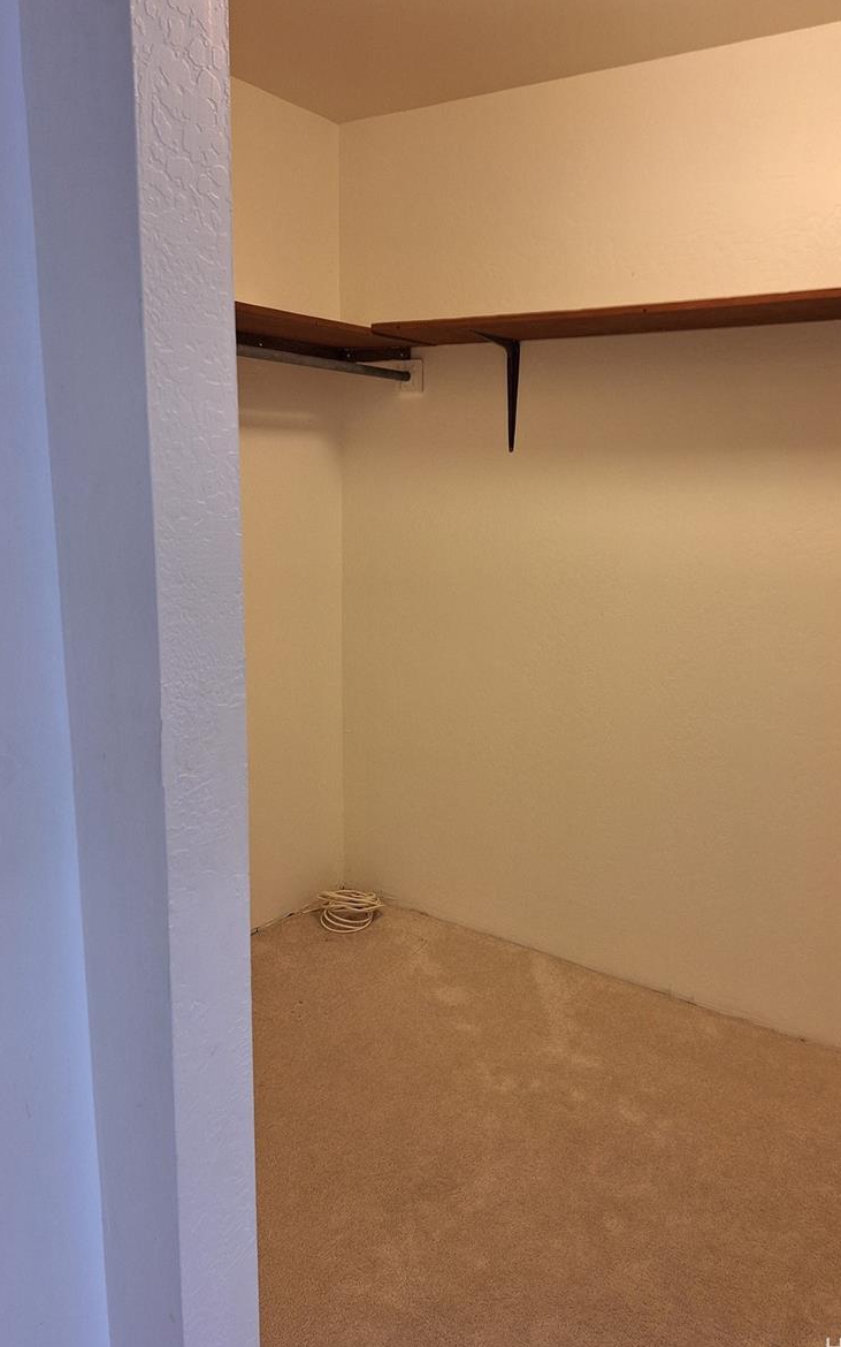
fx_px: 917
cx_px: 477
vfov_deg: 72.6
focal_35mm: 25
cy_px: 669
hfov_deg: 49.1
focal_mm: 5.54
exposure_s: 1/40
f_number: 1.8
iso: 125
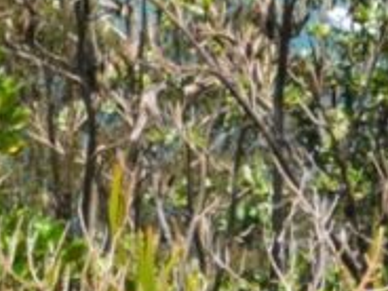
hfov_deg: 4.6
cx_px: -38
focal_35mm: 434
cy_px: -313
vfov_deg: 3.4
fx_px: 4865
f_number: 5.6
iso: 160
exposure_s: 1/800
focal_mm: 30
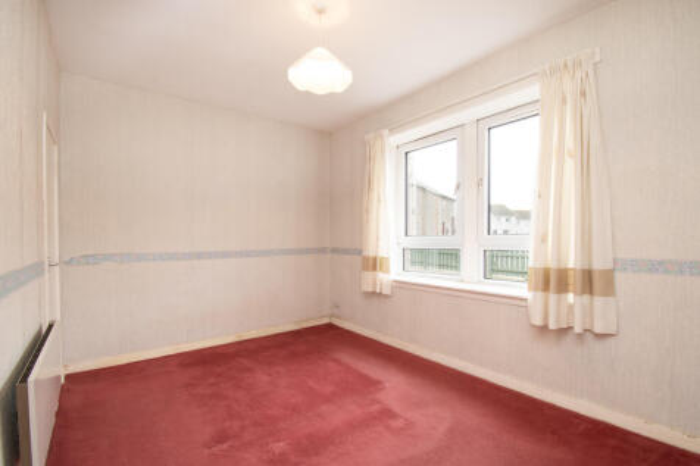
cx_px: 350
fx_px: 292
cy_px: 233
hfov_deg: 100.4
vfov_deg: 77.3
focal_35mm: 15
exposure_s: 1/20
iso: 320
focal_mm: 10
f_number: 8
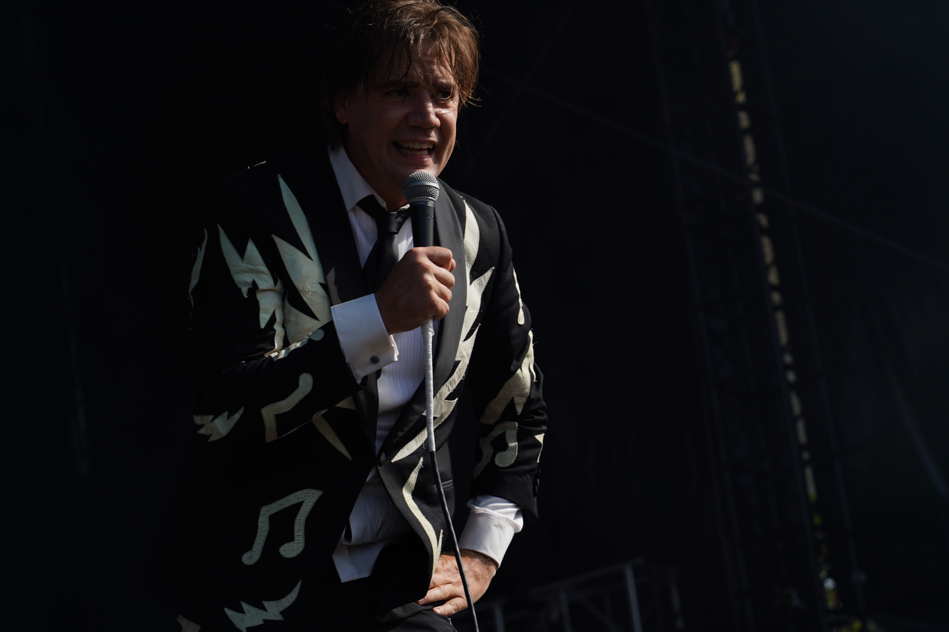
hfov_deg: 17.3
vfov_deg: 11.6
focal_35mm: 118
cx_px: 509
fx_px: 3110
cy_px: 286
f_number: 7.1
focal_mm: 105
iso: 100
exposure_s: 1/400
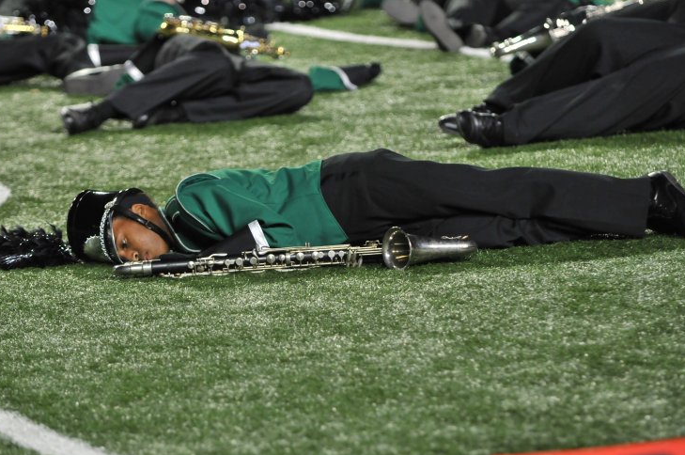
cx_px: 320
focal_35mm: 247
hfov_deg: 8.3
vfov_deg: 5.5
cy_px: 219
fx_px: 4694
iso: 800
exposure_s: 1/250
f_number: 2.8
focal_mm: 150
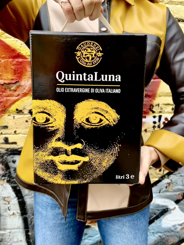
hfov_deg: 53.0
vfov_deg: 67.3
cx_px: 92
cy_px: 122
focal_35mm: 26
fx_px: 184
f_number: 1.6
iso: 32
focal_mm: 5.1
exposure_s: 1/138
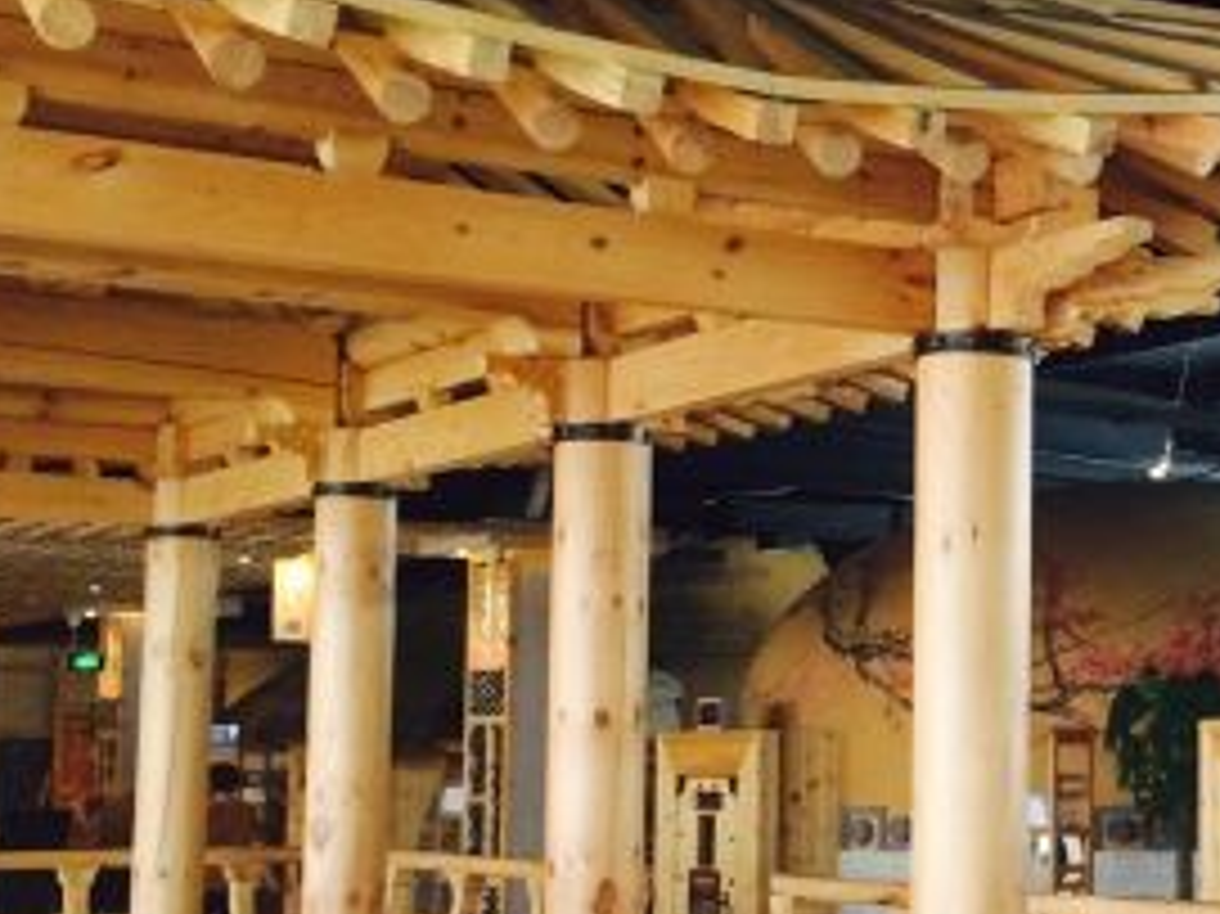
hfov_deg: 24.6
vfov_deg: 19.6
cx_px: 1265
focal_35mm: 75
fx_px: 2642
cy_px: 583
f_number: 2.2
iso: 160
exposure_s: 1/33
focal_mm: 4.15
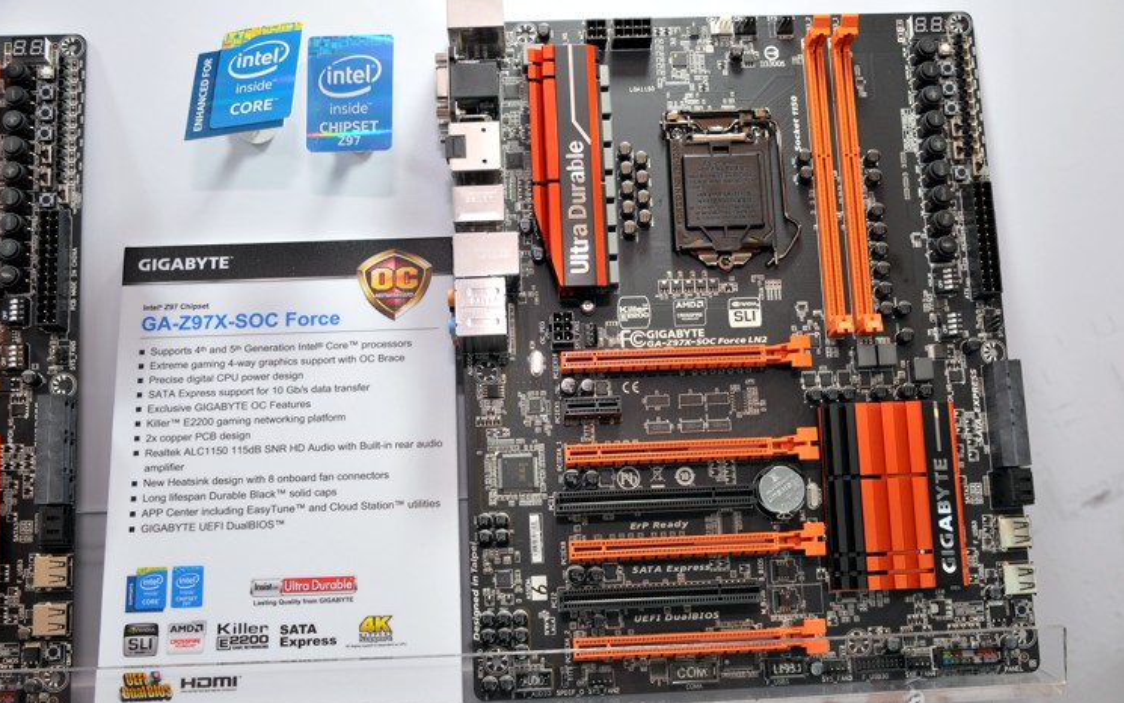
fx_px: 1272
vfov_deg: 30.9
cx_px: 561
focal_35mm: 42
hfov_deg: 47.7
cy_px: 364
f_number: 5
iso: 400
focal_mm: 27
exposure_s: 1/60
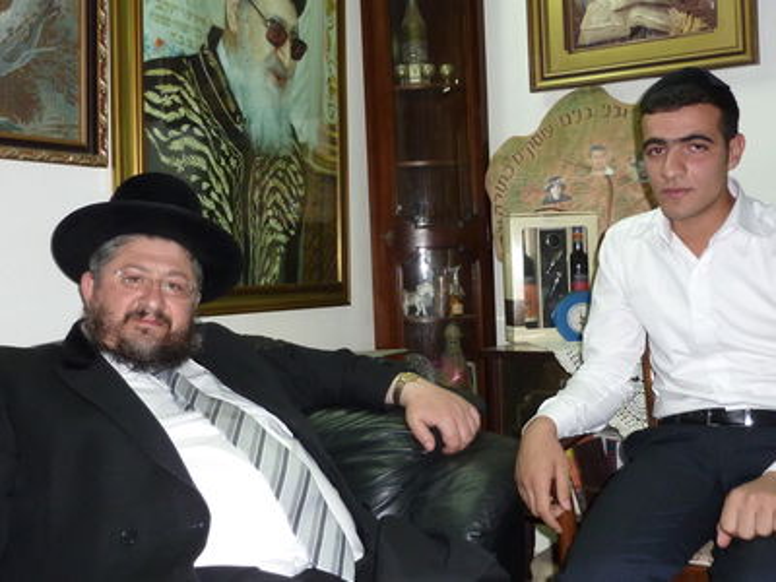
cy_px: 291
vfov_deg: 35.1
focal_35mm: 41
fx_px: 919
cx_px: 388
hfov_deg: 45.8
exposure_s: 1/30
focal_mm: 4.7
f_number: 3.4
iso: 200
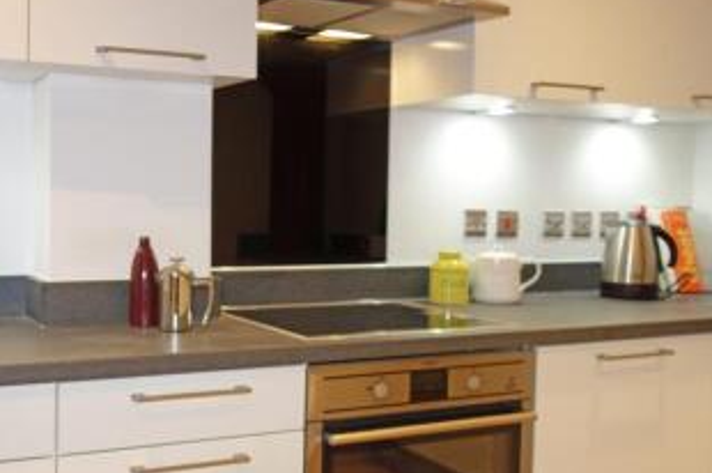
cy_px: 334
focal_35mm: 43
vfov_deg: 30.8
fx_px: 850
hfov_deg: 44.9
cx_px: 250
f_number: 1.8
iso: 125
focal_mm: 10.4
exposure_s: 1/40
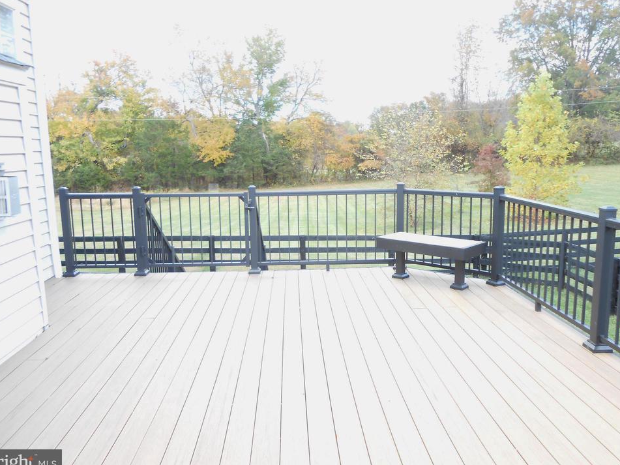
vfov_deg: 49.7
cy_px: 226
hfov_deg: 63.4
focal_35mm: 28
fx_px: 501
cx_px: 314
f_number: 3.5
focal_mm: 4.6
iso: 80
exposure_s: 1/50
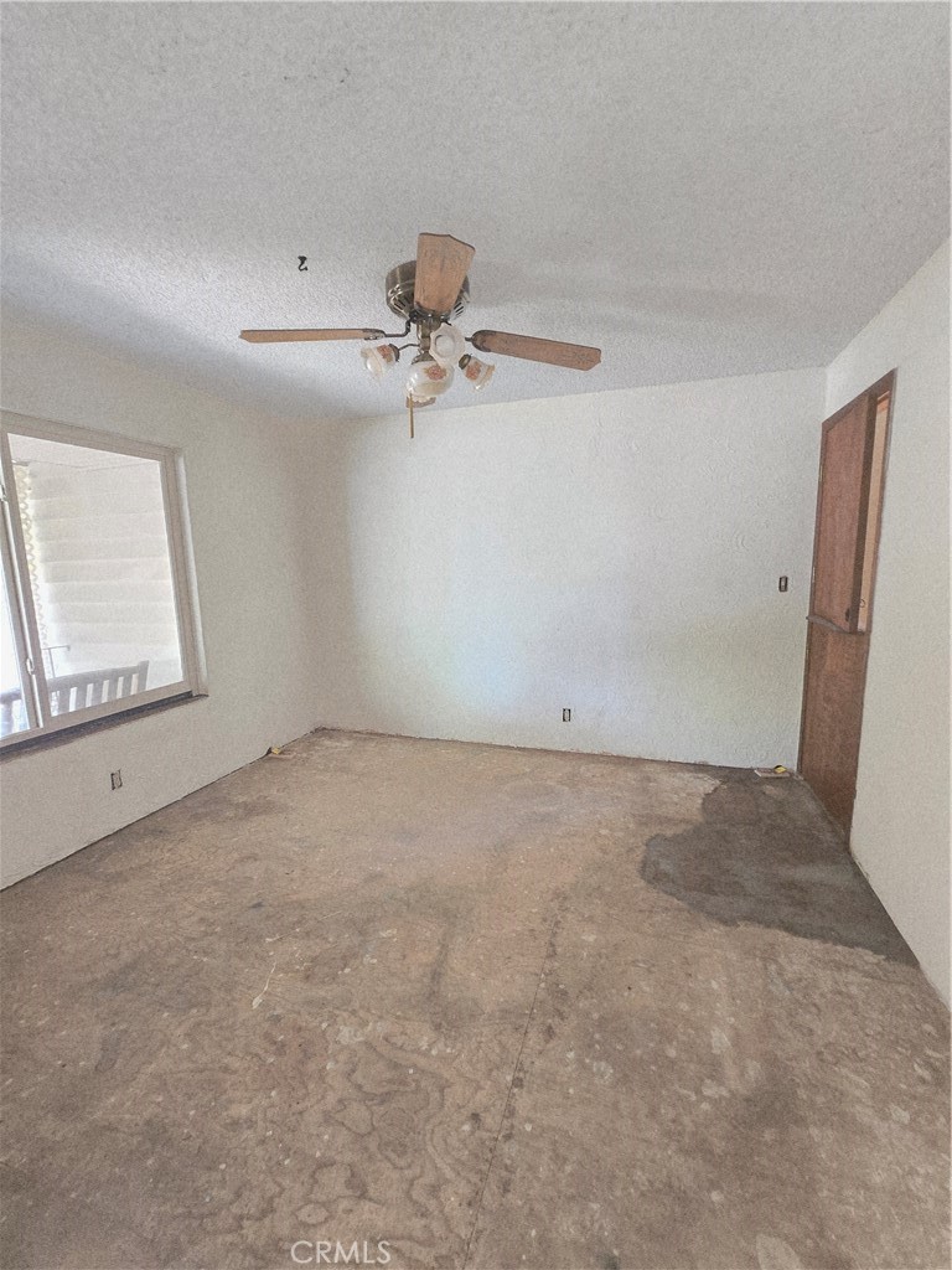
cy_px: 635
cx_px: 476
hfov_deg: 89.9
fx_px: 477
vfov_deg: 106.2
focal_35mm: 13
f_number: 2.2
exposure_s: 1/24
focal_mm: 2.2
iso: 1600
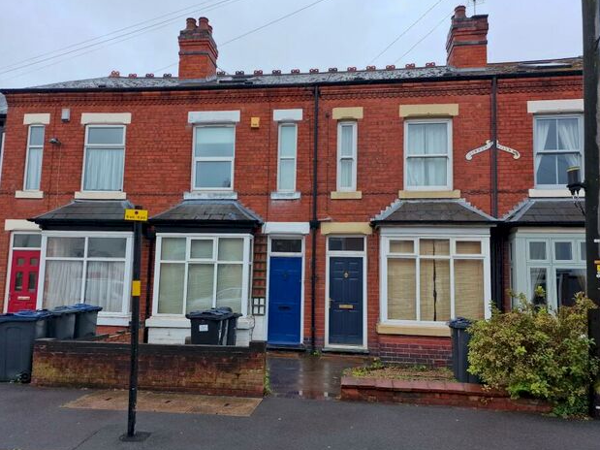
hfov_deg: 67.3
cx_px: 292
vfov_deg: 53.0
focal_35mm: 26
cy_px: 242
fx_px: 451
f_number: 1.8
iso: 50
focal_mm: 6.4
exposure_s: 1/270
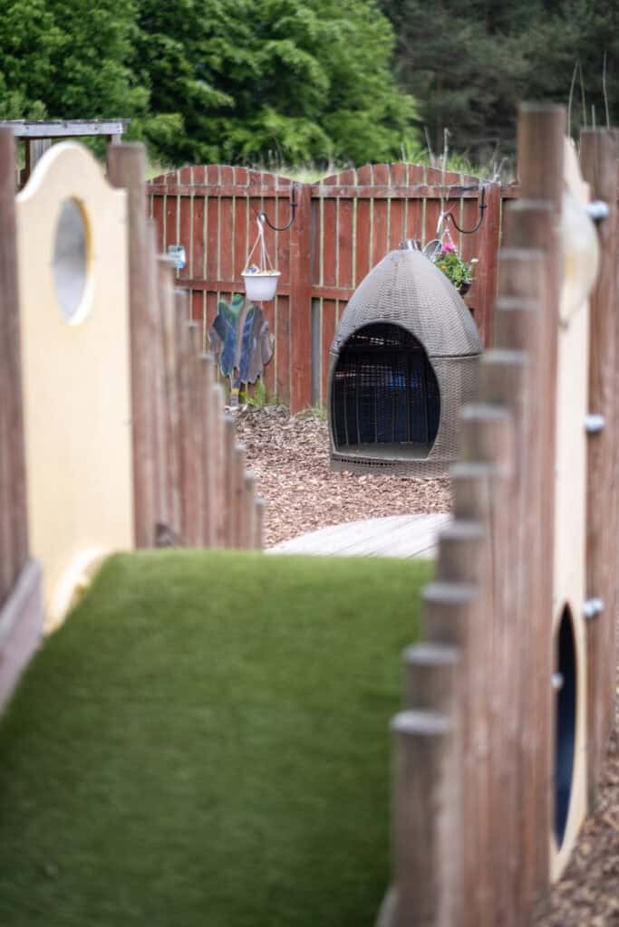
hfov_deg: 16.3
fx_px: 2166
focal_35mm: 84
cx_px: 310
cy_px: 464
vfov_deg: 24.2
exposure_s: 1/3200
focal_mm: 56
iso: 320
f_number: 1.2
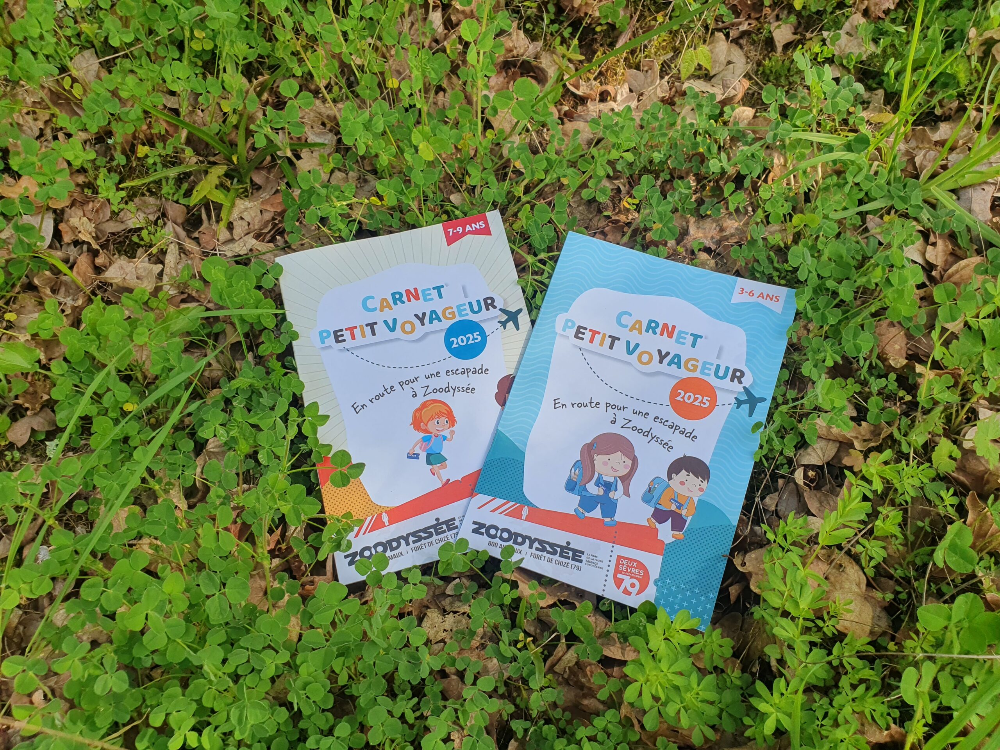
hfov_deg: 67.3
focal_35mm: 26
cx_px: 500
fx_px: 751
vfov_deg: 53.1
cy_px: 375
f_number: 2.4
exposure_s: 1/786
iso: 50
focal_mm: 4.32
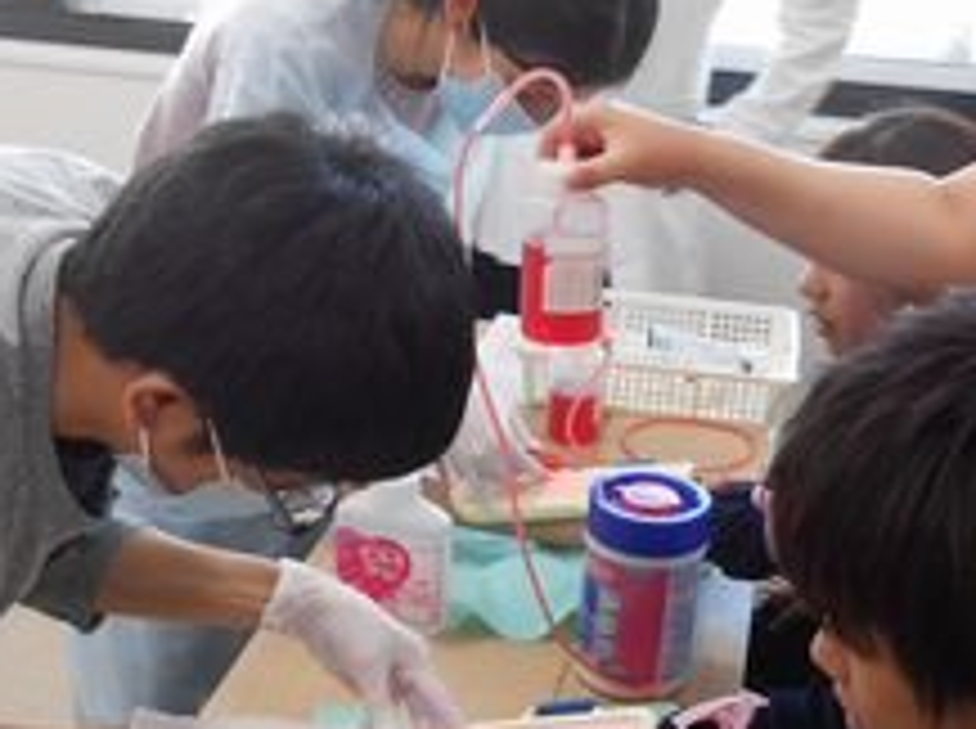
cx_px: 479
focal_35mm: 53
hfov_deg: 36.2
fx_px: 1492
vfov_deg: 27.4
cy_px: 452
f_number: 3.8
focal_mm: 5.3
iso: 125
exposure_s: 1/30
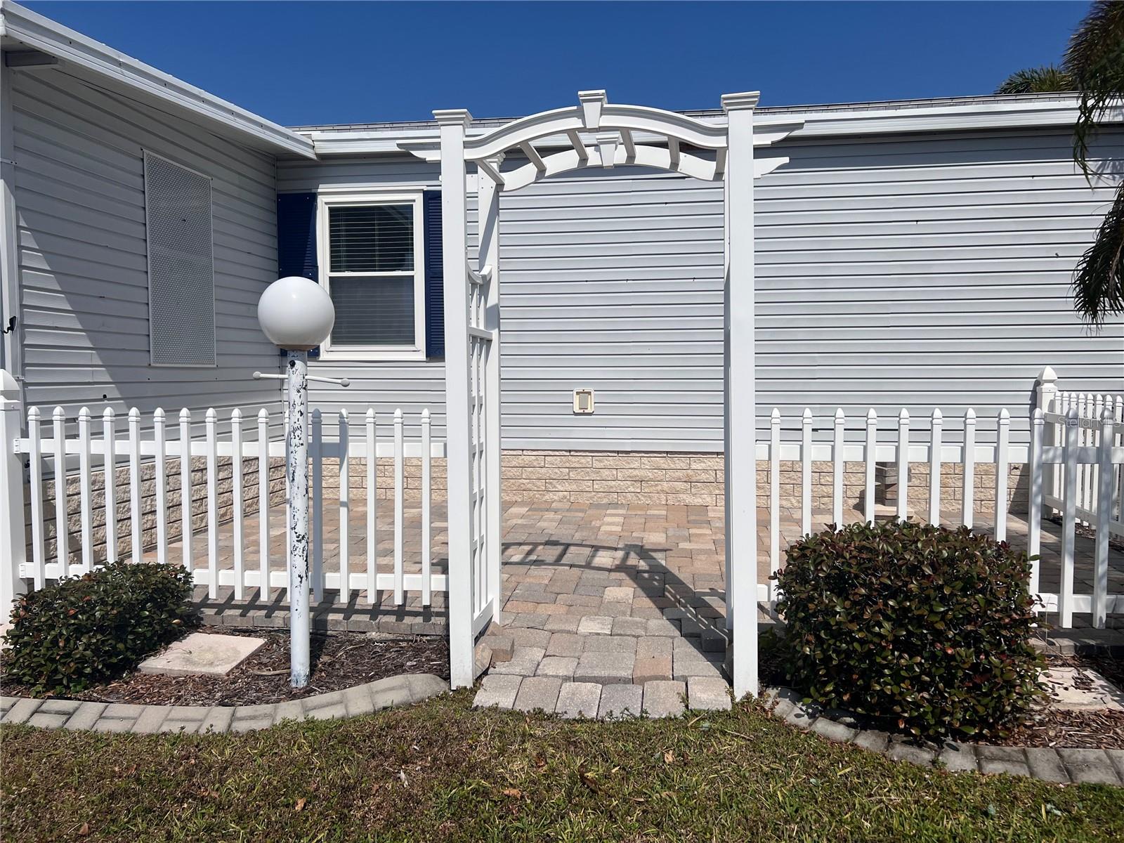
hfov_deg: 67.3
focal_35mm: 26
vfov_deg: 53.1
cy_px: 422
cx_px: 562
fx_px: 844
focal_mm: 5.7
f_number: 1.5
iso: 50
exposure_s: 1/12658
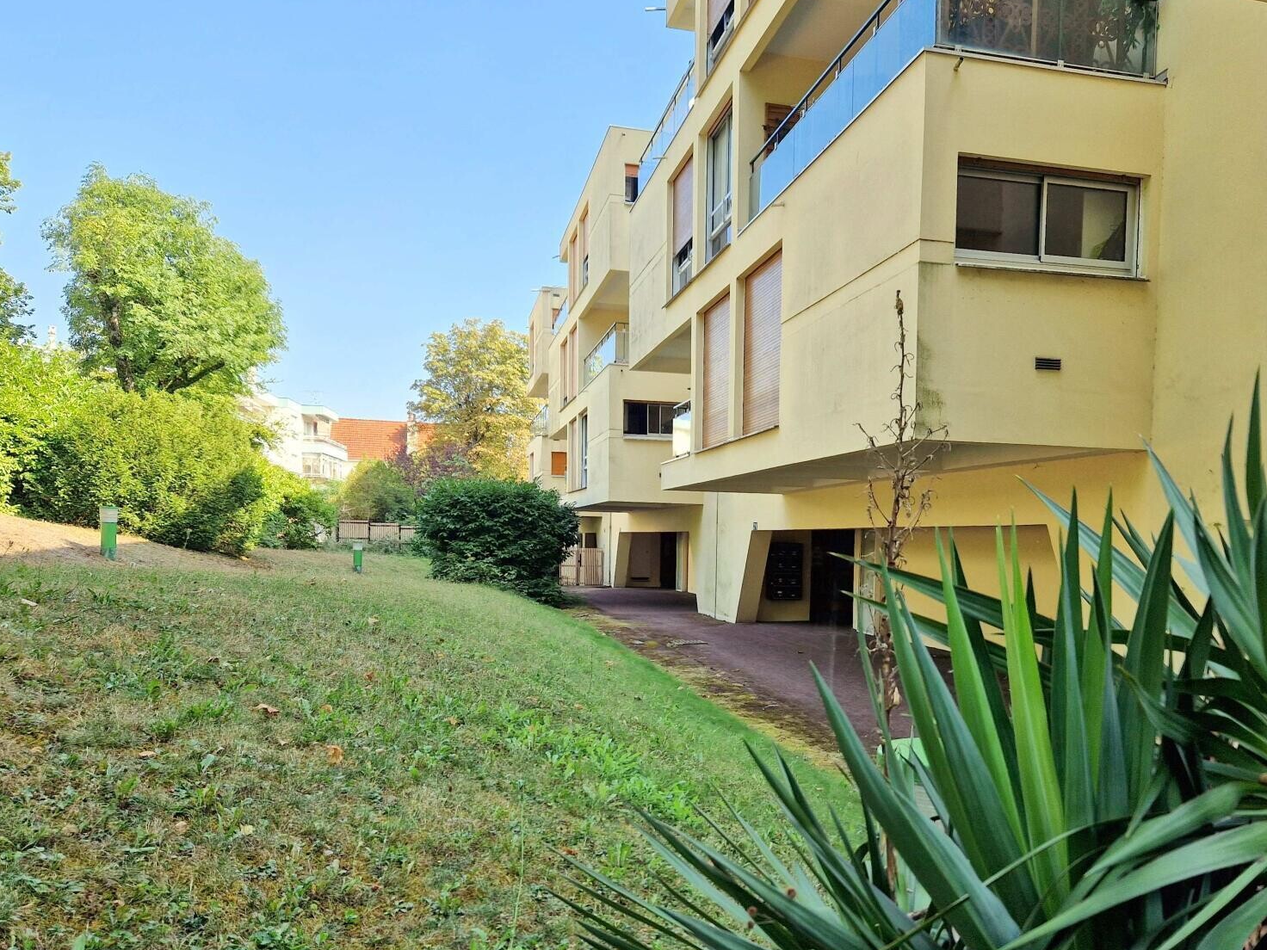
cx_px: 757
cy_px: 585
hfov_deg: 59.5
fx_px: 1098
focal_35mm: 30
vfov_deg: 46.4
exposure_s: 1/449
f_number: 1.8
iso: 50
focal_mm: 5.4
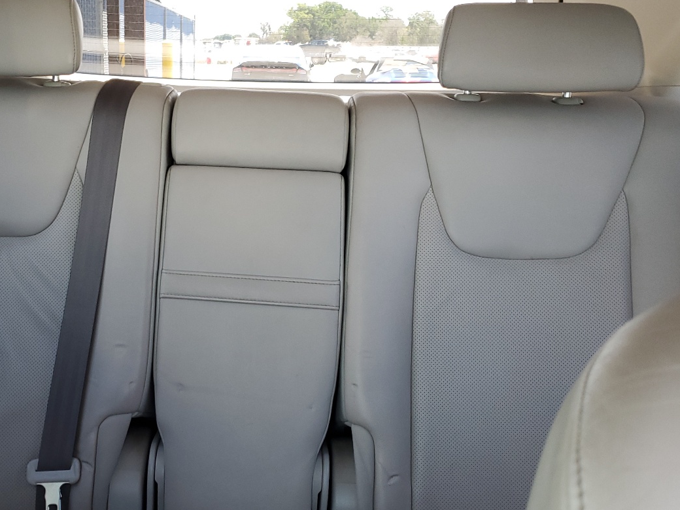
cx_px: 219
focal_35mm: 40
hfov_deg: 46.0
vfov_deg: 35.8
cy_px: 303
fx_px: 786
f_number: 1.5
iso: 62
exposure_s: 1/120
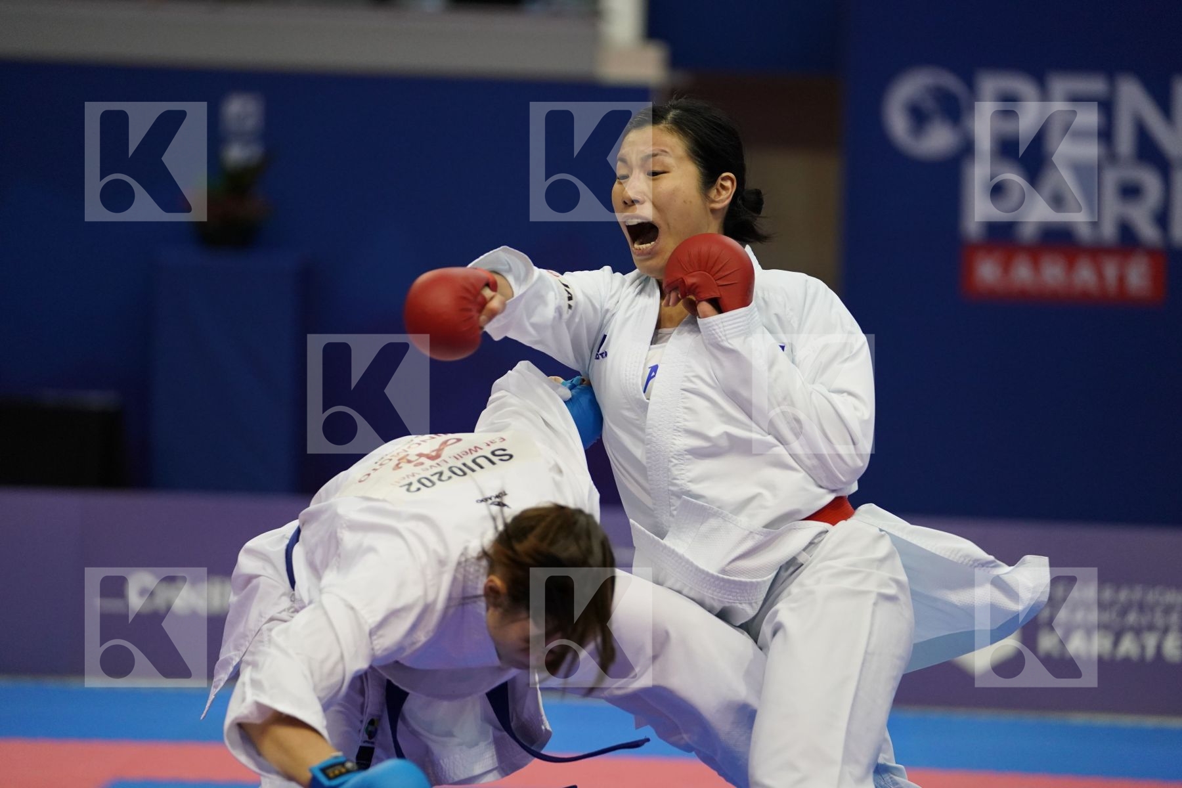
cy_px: 394
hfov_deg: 13.6
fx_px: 4957
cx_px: 591
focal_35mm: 151
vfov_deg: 9.1
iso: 2500
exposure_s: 1/1000
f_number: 2.8
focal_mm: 151
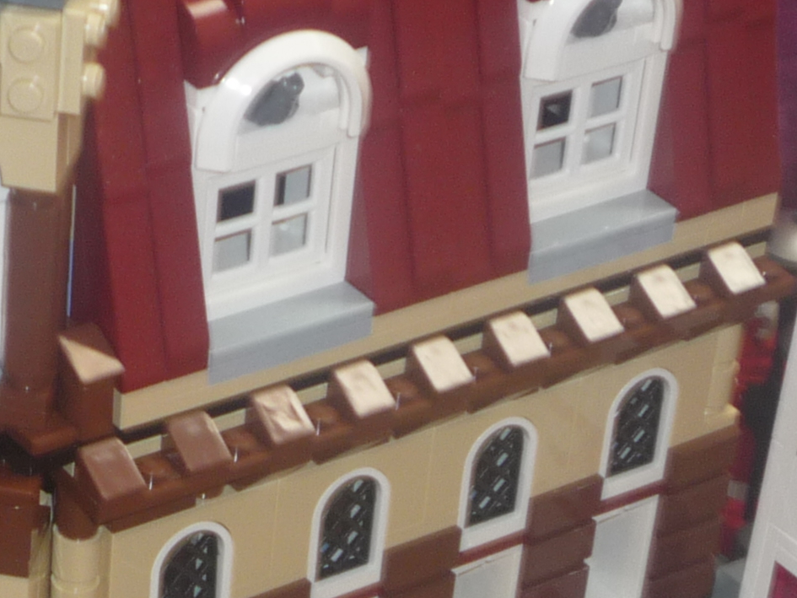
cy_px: 483
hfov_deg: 14.1
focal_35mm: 139
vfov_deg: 10.6
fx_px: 3201
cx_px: 80
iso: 100
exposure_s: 1/30
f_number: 3.7
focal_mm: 6.3
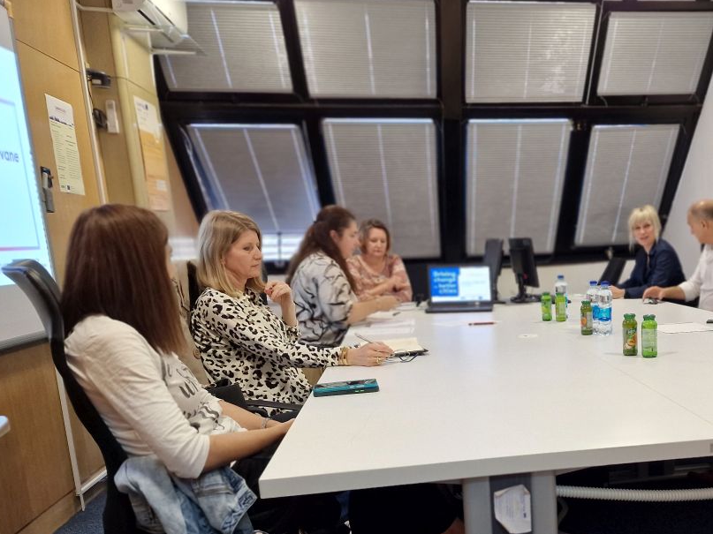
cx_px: 568
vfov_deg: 36.7
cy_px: 410
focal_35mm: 38
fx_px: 783
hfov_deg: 46.5
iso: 200
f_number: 1.8
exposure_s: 1/60
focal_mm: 6.4
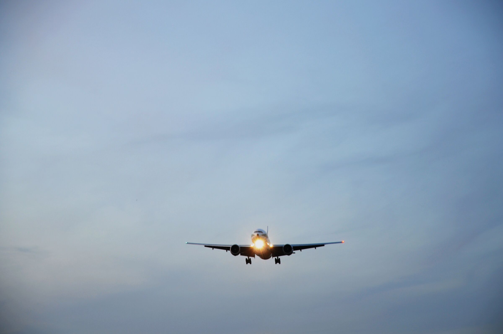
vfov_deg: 10.7
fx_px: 1779
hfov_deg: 16.1
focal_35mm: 128
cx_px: 252
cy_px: 167
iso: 200
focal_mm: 85
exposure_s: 1/13
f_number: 5.6
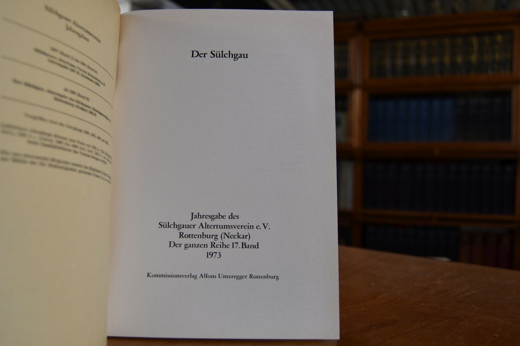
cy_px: 173
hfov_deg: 57.2
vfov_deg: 40.0
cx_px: 260
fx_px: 477
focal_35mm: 33
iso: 400
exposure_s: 1/250
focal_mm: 22
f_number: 4
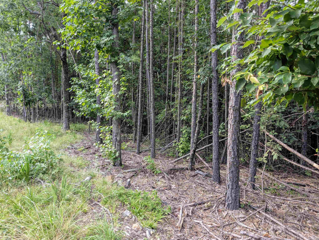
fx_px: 221
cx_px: 160
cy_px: 120
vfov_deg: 56.9
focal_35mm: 24
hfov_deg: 71.5
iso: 22
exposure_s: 1/31
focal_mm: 6.9
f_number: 1.68
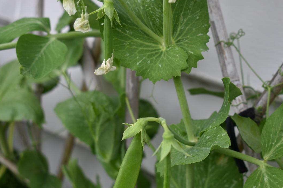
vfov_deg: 14.1
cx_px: 156
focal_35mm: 97
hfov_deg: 21.0
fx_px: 762
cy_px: 109
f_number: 5
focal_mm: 42
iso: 100
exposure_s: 1/125
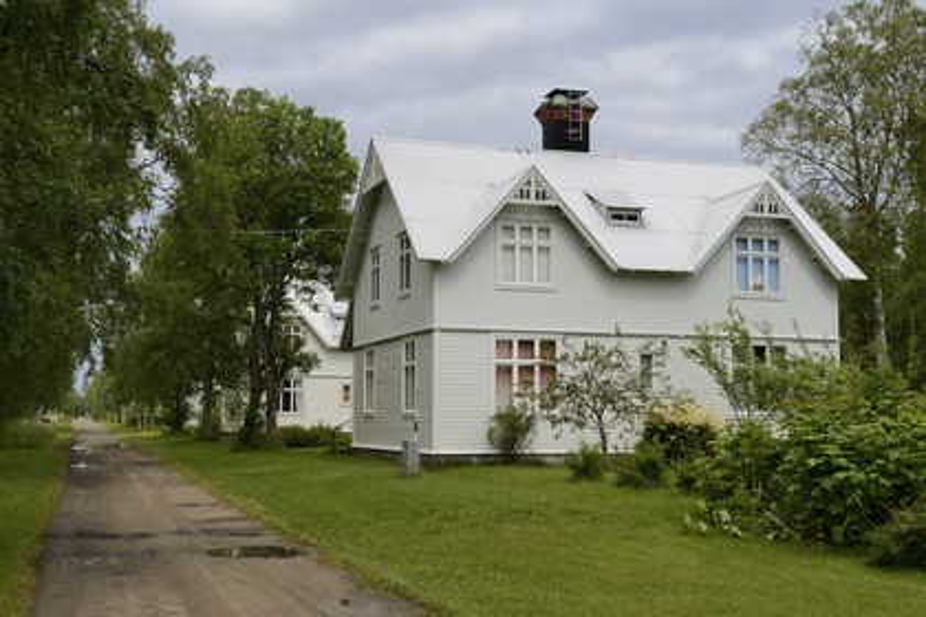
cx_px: 463
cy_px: 308
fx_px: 1235
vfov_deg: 28.1
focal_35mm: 48
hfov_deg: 41.1
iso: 200
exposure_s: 1/200
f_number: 13
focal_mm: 48
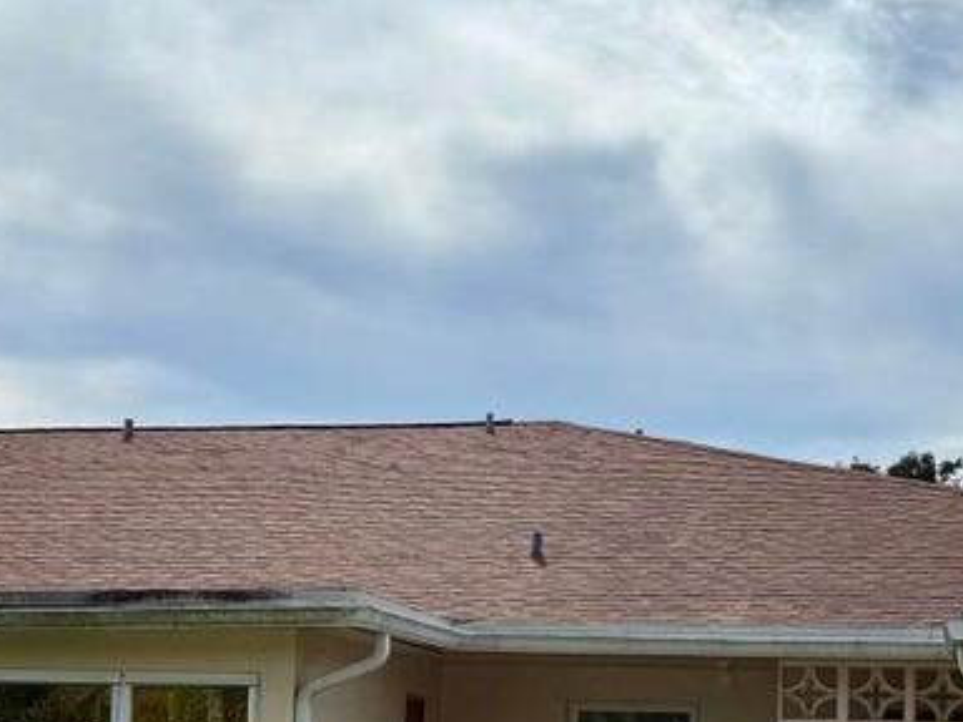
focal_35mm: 80
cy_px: 677
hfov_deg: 24.3
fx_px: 2226
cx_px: 306
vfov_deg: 18.1
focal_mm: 6.76
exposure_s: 1/14286
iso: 64
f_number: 1.78
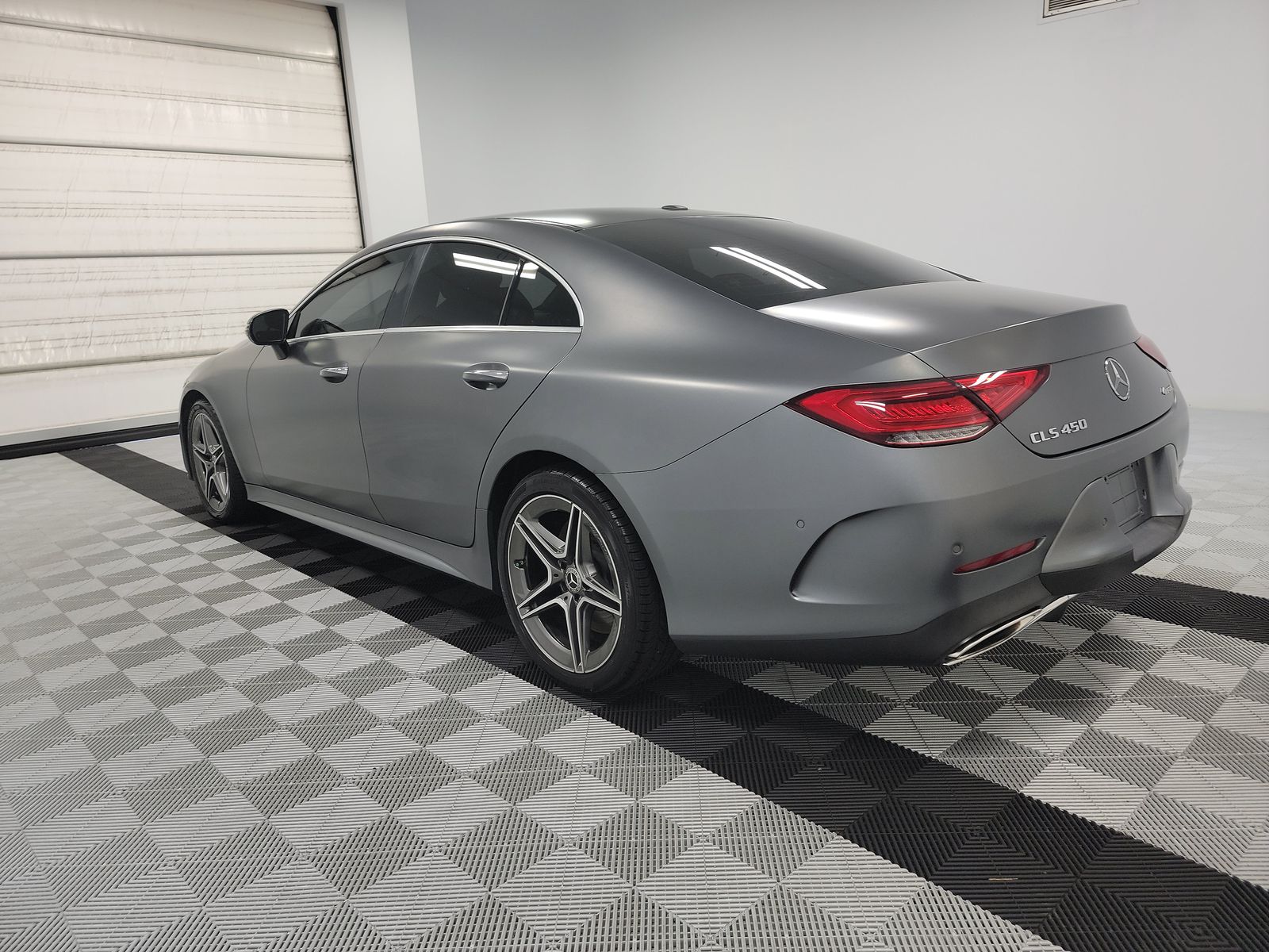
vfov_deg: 56.8
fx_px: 880
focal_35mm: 24
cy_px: 476
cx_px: 634
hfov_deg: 71.6
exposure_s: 1/59
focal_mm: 6.7
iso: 52
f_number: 1.8
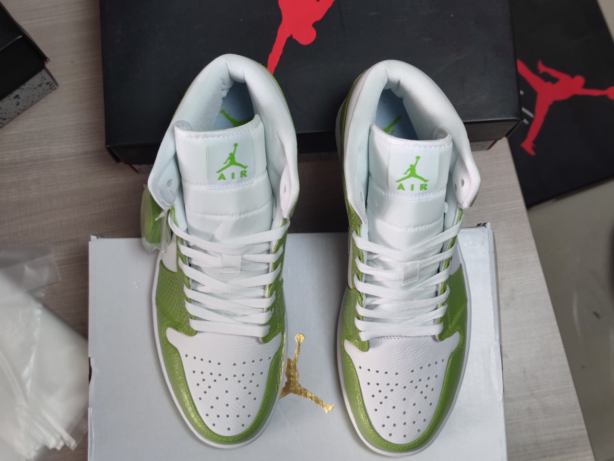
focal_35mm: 48
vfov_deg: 30.3
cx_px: 307
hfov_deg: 39.7
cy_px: 230
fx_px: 851
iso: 163
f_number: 1.69
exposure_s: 1/100
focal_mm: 6.72
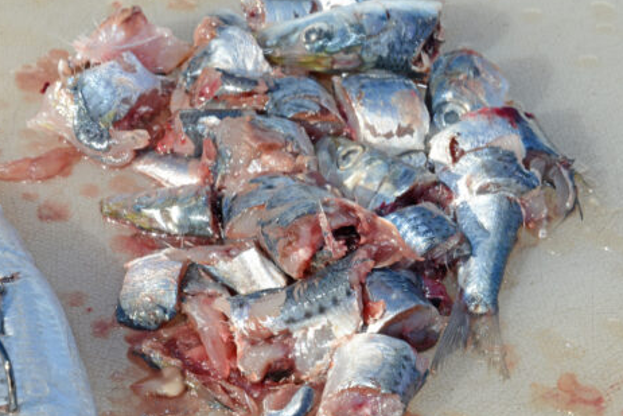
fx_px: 1852
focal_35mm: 107
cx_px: 218
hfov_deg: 19.0
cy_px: 221
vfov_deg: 12.8
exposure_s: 1/125
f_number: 20
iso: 400
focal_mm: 66
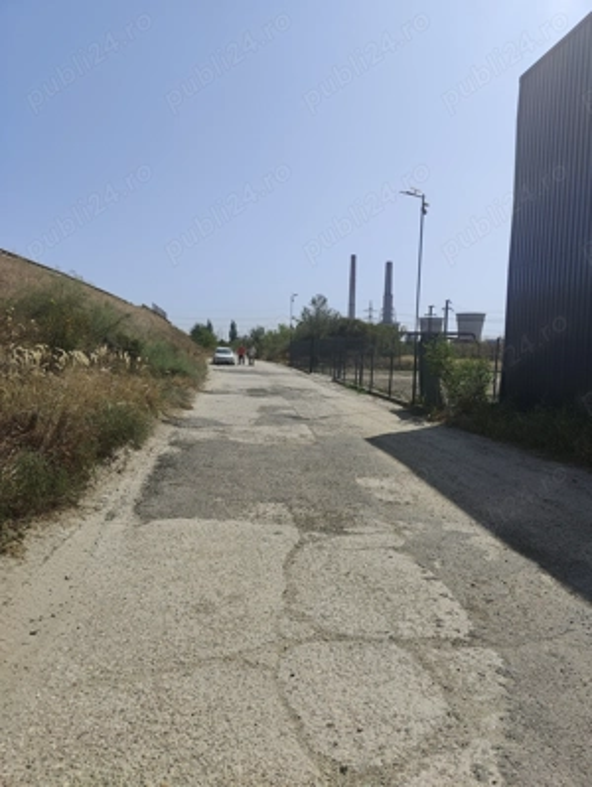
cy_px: 394
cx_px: 296
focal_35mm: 23
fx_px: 524
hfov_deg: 59.0
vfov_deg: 73.9
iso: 64
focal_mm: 6.06
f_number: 1.8
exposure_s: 1/3915
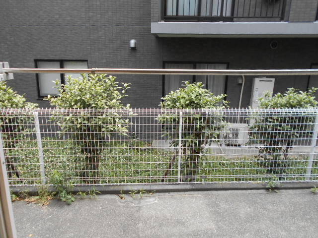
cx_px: 159
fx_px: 239
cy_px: 119
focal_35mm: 26
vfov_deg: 53.1
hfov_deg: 67.3
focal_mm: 4.6
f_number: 3.2
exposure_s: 1/320
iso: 80
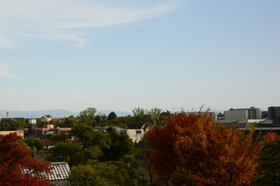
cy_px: 114
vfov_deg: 21.1
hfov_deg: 29.3
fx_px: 497
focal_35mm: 64
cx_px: -5
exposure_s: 1/1000
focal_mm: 18.5
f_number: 6.3
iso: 200
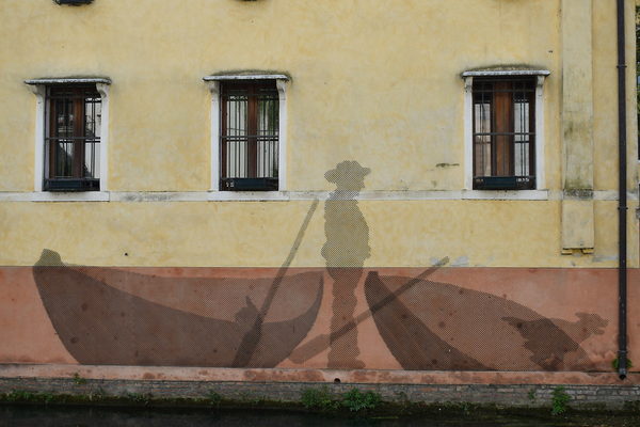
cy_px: 214
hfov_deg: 37.9
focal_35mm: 52
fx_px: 933
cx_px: 320
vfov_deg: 25.8
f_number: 7.1
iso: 100
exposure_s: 1/200
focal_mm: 35
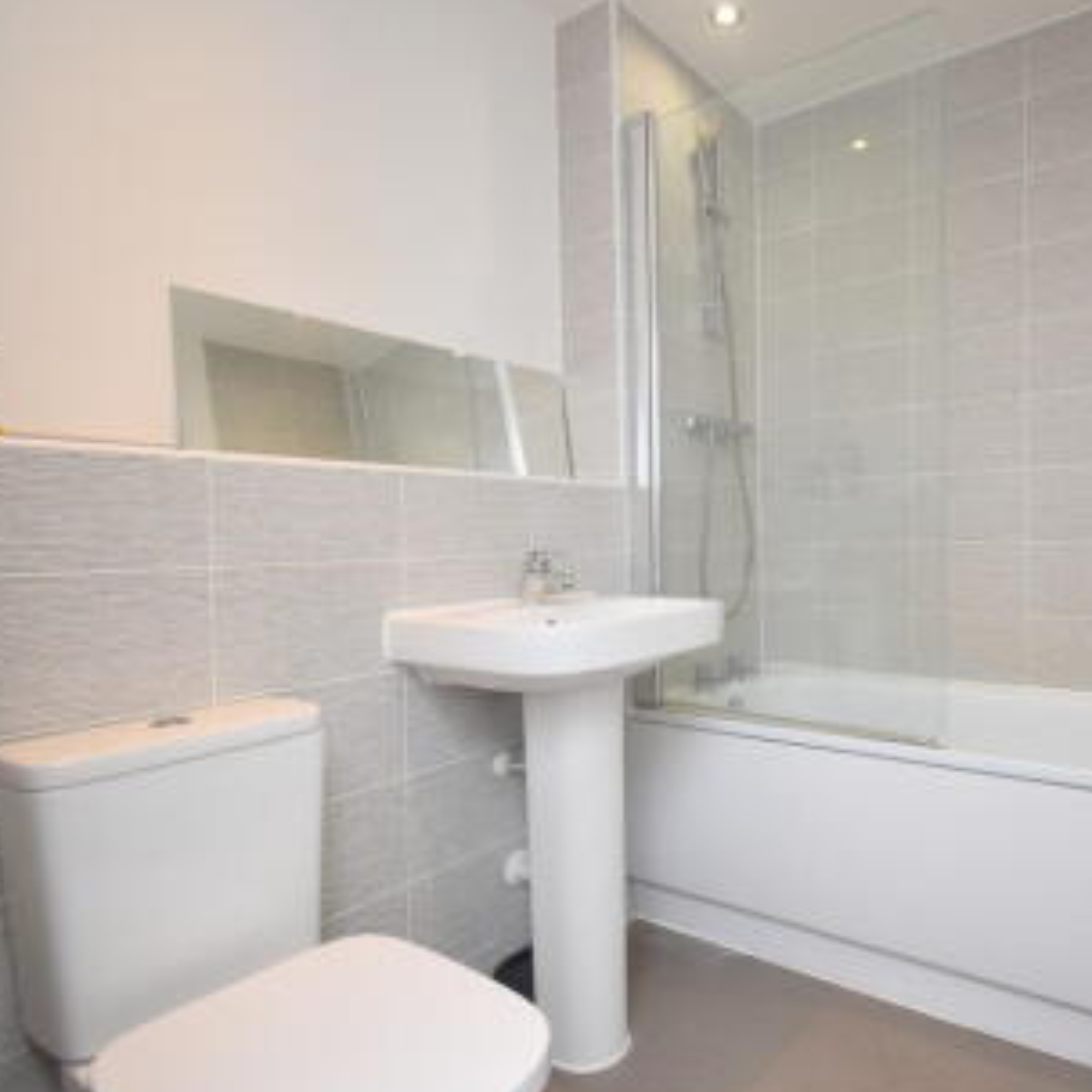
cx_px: 717
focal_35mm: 20
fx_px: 714
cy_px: 557
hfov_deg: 72.8
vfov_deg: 74.8
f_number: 4.5
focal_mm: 10
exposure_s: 1/125
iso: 800
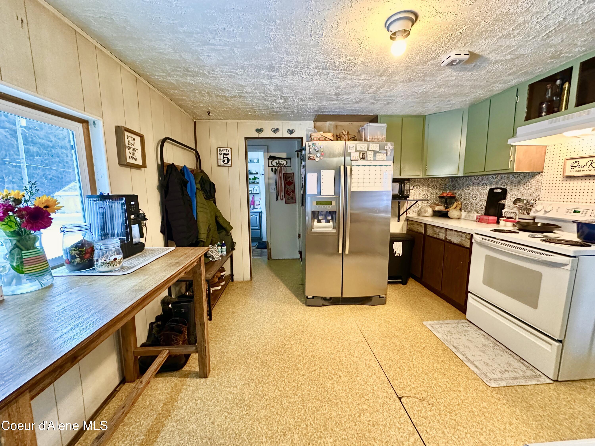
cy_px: 223
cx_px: 298
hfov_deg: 102.1
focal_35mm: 14
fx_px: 241
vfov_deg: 85.7
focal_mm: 2.22
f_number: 2.2
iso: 640
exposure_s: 1/60
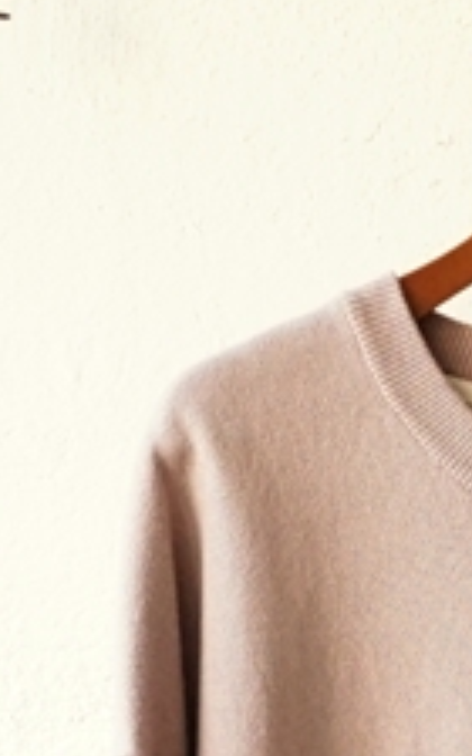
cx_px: 280
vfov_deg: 12.3
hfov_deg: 8.0
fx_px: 3375
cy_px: 1066
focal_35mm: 164
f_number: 8
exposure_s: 1/20
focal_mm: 30
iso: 1000
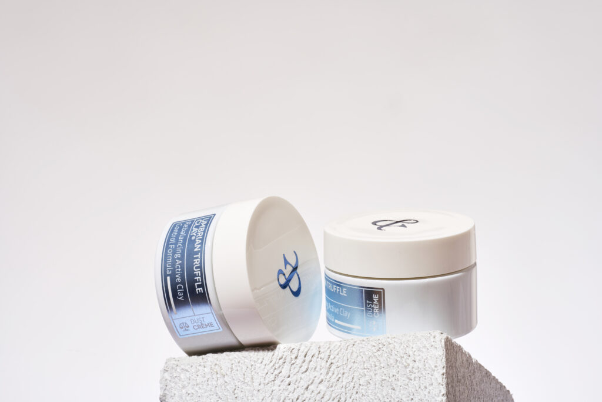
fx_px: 1756
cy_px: 201
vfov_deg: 13.0
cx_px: 301
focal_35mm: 105
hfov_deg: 19.5
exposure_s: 1/160
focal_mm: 105
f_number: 22
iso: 64
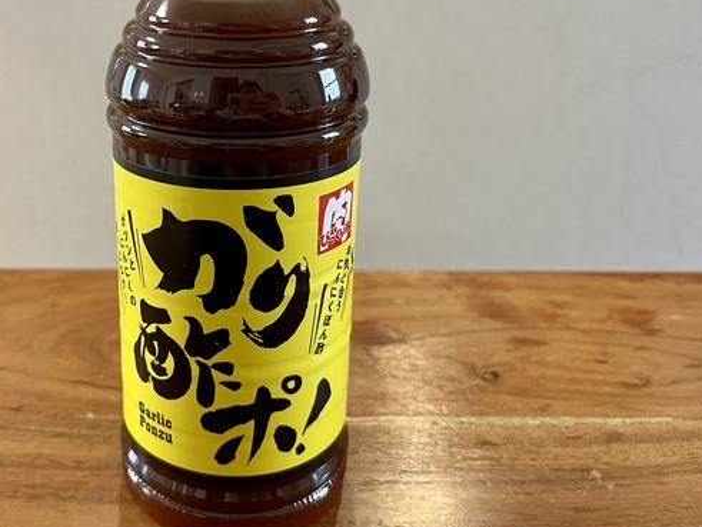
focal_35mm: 36
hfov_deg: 50.6
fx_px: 731
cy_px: 182
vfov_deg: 39.3
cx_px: 246
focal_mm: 5.1
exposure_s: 1/50
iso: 125
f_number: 1.6
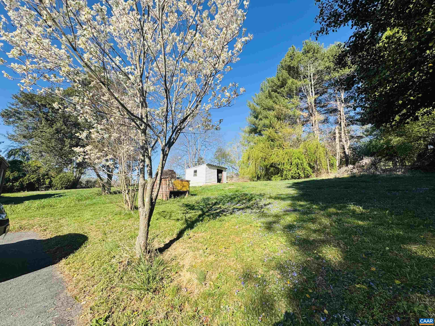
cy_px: 163
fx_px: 176
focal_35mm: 14
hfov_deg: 102.1
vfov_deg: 85.7
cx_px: 218
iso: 40
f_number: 2.2
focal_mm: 2.22
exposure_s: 1/1143
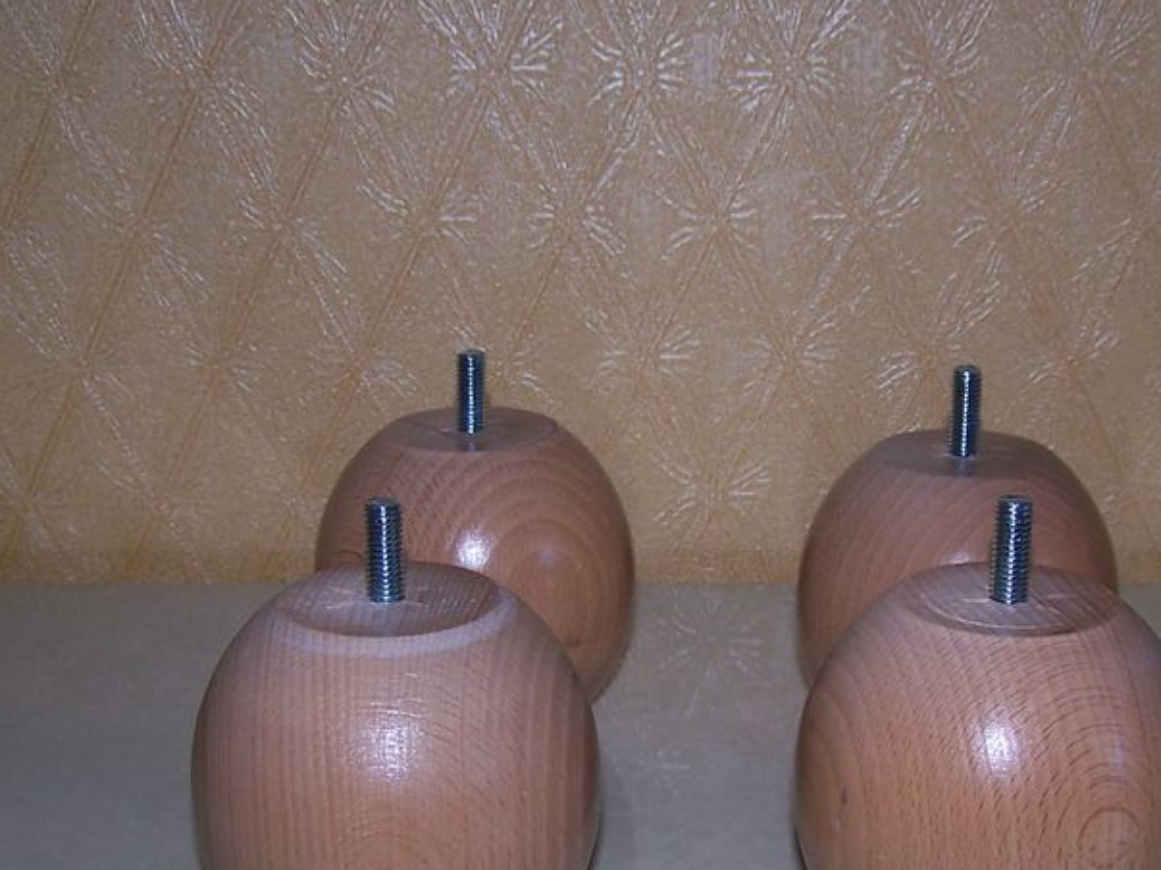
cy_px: 566
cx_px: 655
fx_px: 2113
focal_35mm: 63
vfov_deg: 23.2
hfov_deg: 30.7
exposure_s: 1/60
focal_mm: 6.3
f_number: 2.8
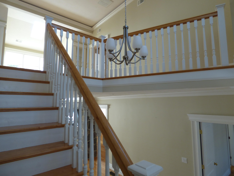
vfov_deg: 66.0
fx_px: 135
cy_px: 88
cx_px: 117
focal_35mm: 20
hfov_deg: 81.7
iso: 125
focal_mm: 3.58
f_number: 2.8
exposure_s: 1/60
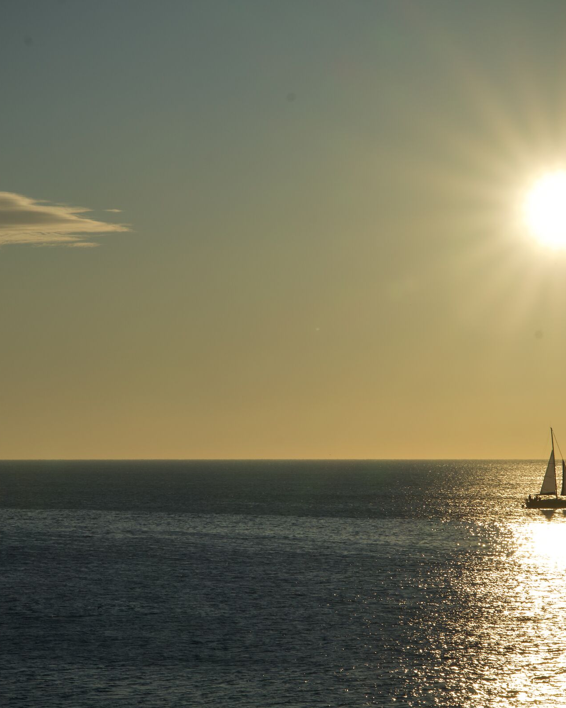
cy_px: 353
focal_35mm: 127
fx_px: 2659
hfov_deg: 12.2
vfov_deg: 15.2
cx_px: 285
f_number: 20
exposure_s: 1/200
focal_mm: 90
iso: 320
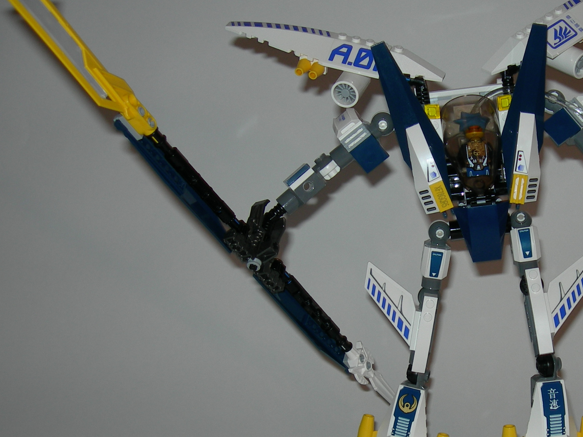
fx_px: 1078
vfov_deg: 22.8
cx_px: 446
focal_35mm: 64
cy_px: 311
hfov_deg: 29.7
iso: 50
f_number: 2.8
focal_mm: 7.8
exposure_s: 1/60.1
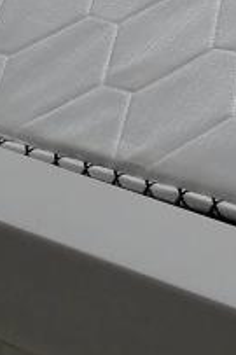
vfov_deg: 13.2
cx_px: 243
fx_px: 1399
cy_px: -261
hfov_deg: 9.6
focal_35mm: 142
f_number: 1.8
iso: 64
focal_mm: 3.62
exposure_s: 1/100
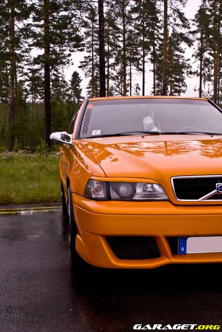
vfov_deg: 37.8
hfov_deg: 25.8
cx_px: 111
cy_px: 166
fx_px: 485
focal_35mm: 52
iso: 200
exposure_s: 1/60
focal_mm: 35
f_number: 5.6
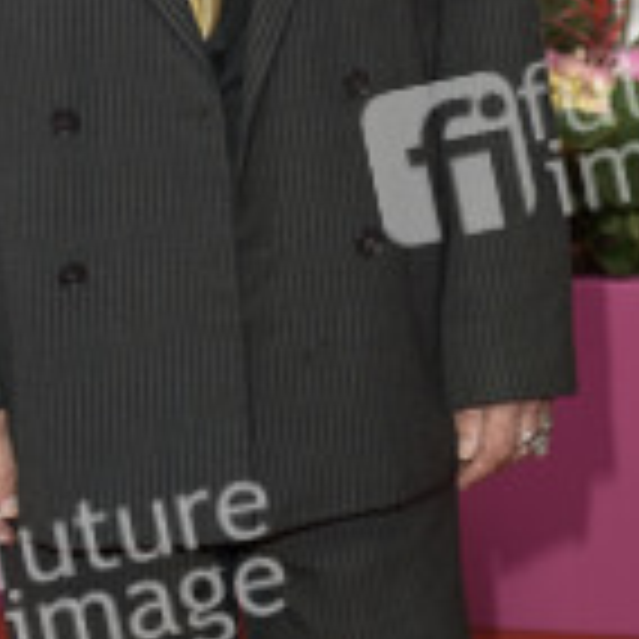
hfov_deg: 9.8
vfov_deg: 9.7
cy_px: -86
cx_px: 184
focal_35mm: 179
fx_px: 3738
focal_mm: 75
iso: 640
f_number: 6.3
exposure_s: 1/250
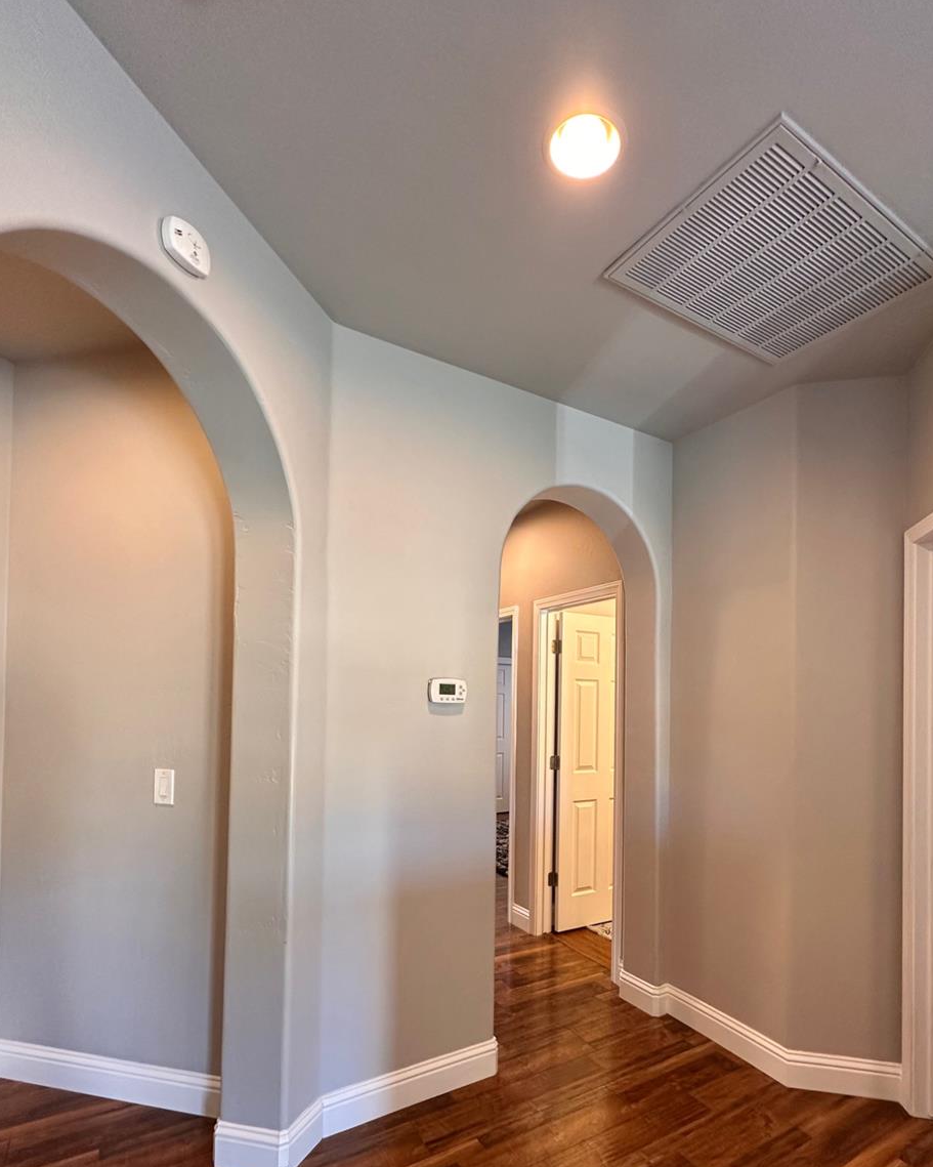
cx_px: 521
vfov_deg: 85.3
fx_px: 621
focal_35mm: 18
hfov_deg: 73.5
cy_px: 699
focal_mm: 2.22
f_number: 2.2
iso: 160
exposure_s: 1/60
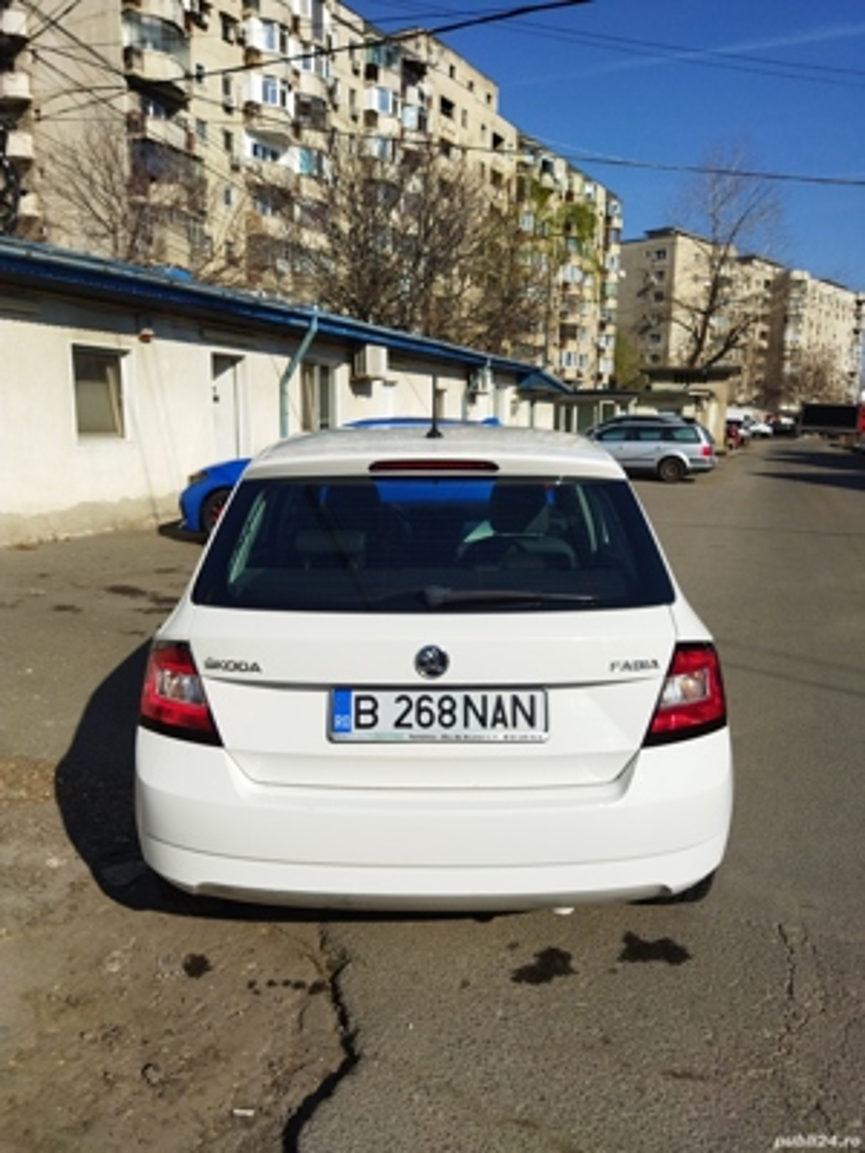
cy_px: 576
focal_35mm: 27
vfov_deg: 65.3
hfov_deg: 51.4
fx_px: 900
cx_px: 432
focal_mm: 4.71
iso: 103
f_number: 1.79
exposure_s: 1/5229
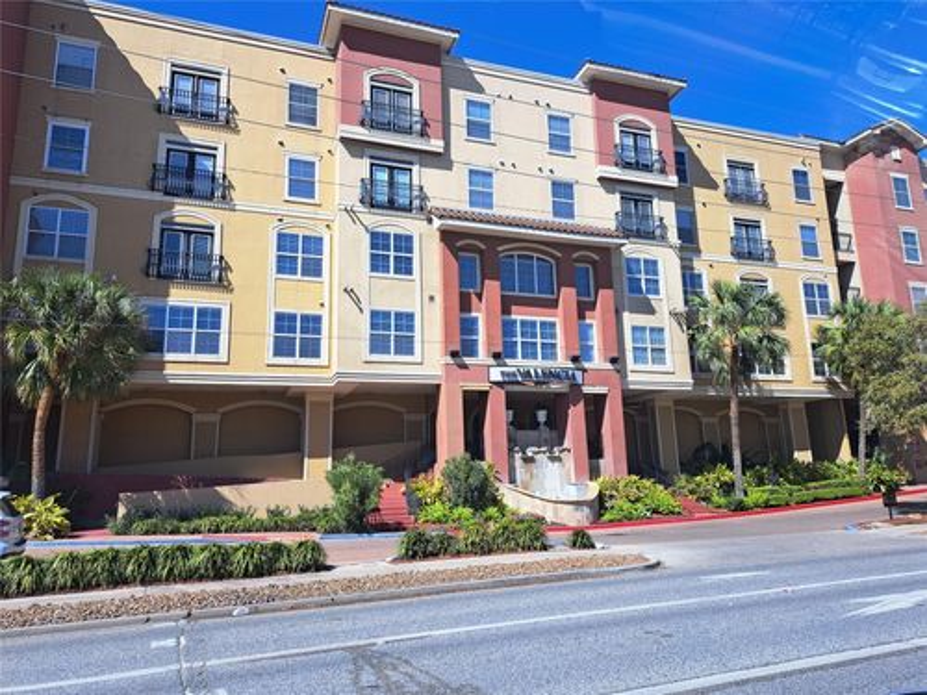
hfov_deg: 71.6
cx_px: 464
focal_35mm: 24
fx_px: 643
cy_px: 348
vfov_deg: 56.8
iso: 50
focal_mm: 5.23
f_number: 1.8
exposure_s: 1/266
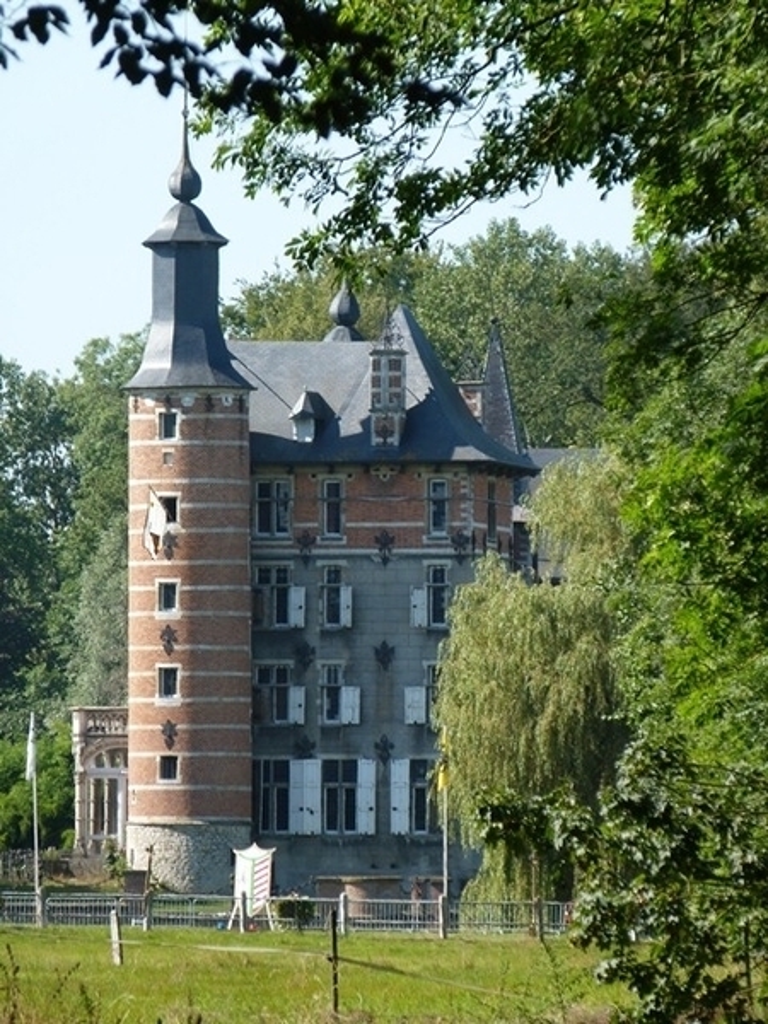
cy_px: 512
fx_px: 12957
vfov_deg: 4.5
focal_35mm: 438
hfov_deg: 3.4
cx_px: 384
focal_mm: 78.9
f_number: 4.3
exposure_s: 1/200
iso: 80
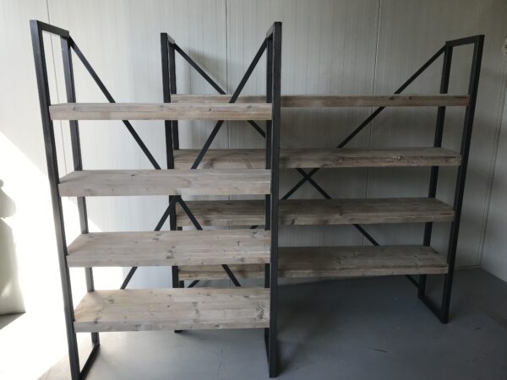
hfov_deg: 63.4
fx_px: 410
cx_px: 254
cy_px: 190
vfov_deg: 49.7
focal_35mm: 28
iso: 20
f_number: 1.8
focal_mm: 3.99
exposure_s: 1/354
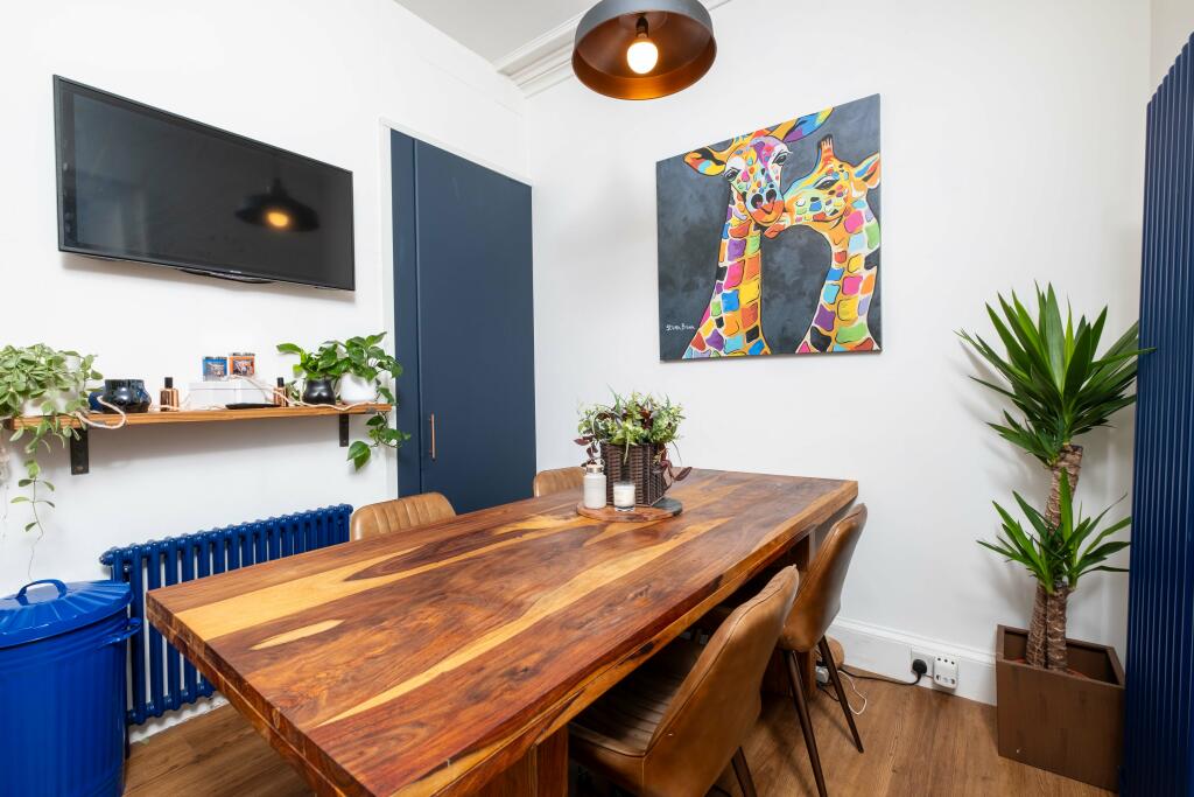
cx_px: 597
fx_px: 498
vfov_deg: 77.3
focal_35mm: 15
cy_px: 398
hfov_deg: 100.4
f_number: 6.4
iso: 200
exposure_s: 1/60
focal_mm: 10
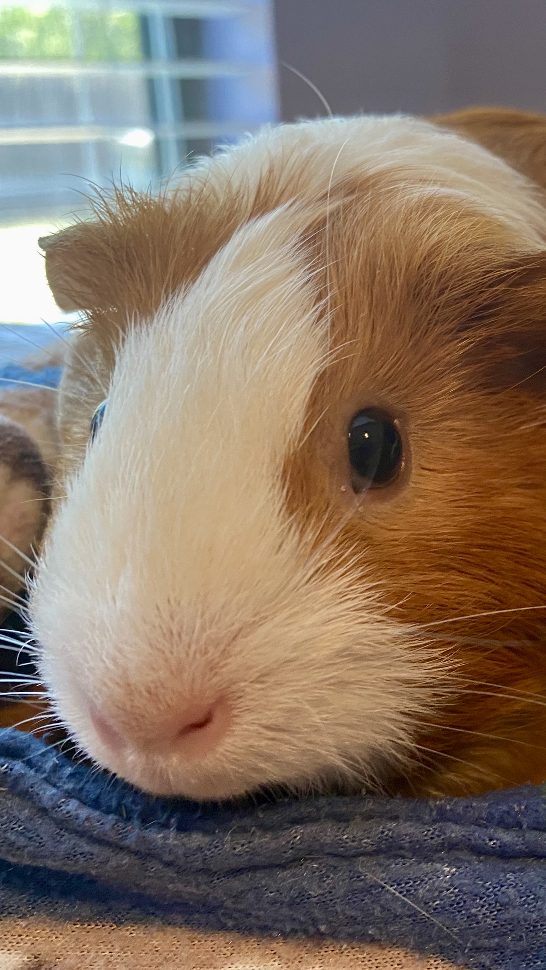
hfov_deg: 29.8
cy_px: 487
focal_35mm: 37
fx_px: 952
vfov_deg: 54.0
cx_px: 547
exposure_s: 1/60
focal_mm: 4.25
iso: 160
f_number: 1.8
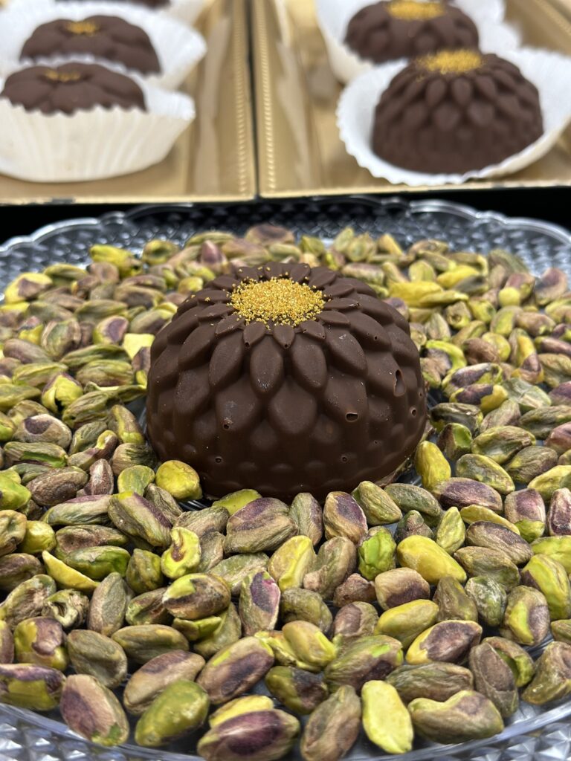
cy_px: 380
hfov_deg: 30.3
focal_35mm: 48
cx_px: 286
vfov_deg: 39.7
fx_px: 1056
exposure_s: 1/60
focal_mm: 6.86
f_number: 1.78
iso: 125
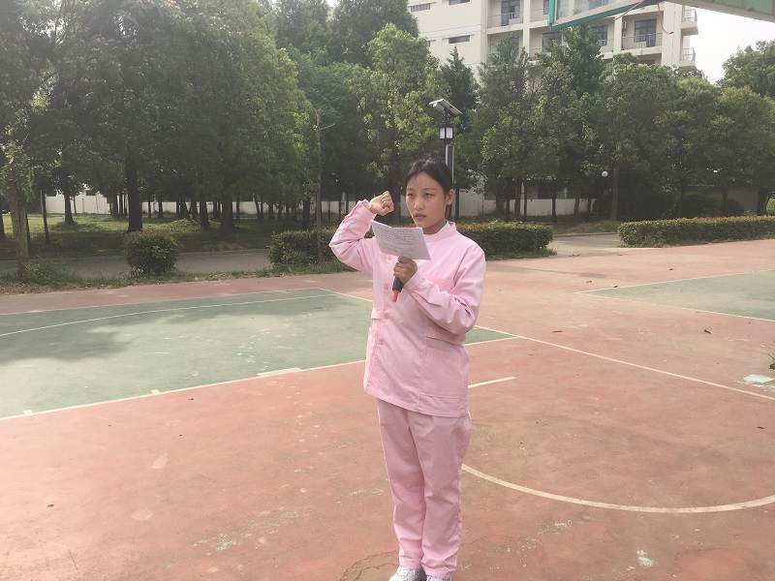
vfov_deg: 48.2
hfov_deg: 61.7
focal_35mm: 29
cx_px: 388
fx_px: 649
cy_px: 290
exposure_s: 1/974
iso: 25
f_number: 2.2
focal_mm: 4.15
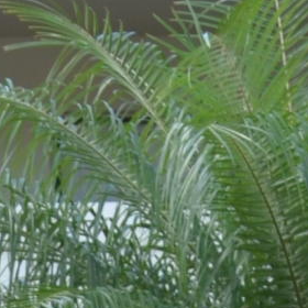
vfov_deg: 5.3
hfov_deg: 5.3
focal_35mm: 328
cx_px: 231
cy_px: 570
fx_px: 3302
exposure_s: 1/160
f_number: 4
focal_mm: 24
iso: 100
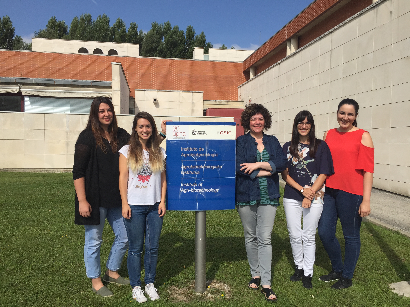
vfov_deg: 48.2
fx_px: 343
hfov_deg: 61.7
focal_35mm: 29
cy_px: 154
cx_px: 205
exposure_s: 1/3597
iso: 32
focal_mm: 4.15
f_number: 2.2
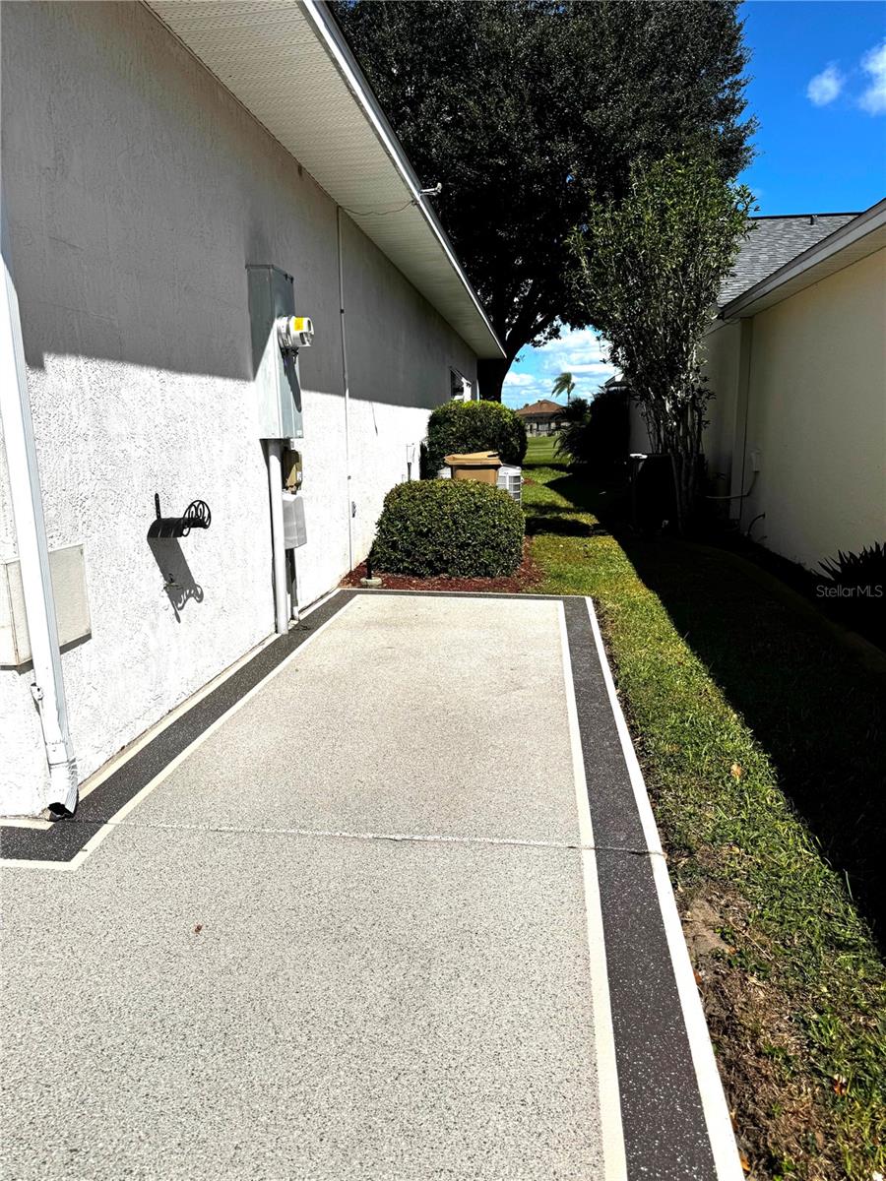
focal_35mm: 24
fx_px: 819
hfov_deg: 56.8
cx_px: 443
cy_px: 590
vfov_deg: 71.6
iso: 80
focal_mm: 6.76
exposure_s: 1/12346
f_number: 1.78
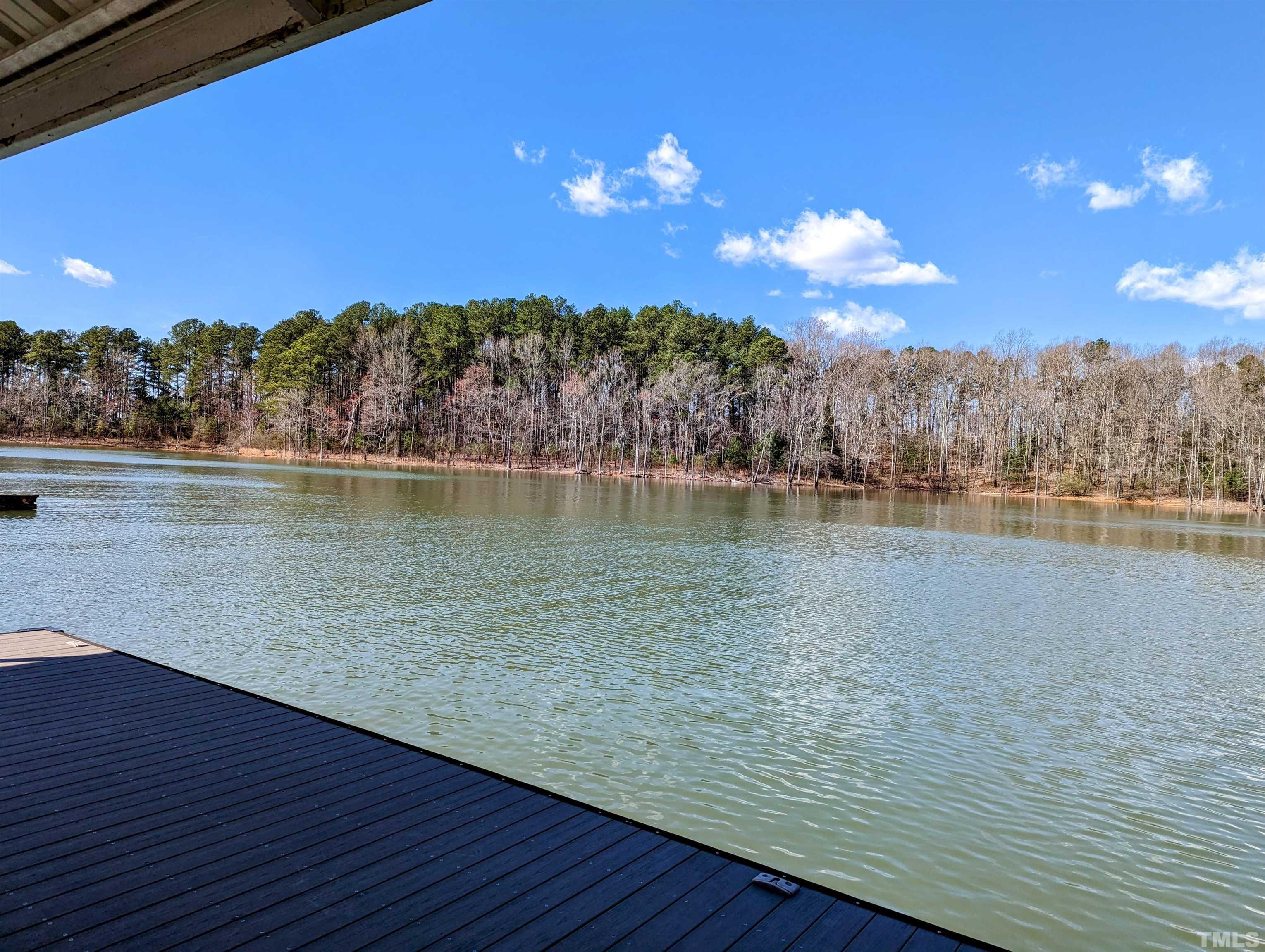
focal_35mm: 24
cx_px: 632
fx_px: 878
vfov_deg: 56.9
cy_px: 476
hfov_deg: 71.5
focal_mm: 6.81
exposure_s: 1/1715
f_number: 1.85
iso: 45
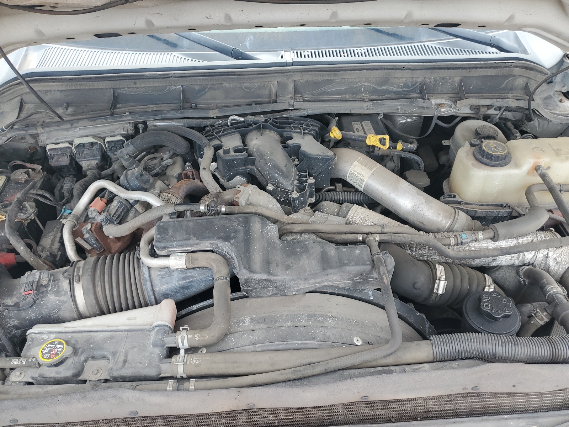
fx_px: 427
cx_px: 284
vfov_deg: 53.1
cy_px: 214
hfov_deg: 67.3
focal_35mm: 26
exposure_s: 1/270
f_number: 1.5
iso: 50
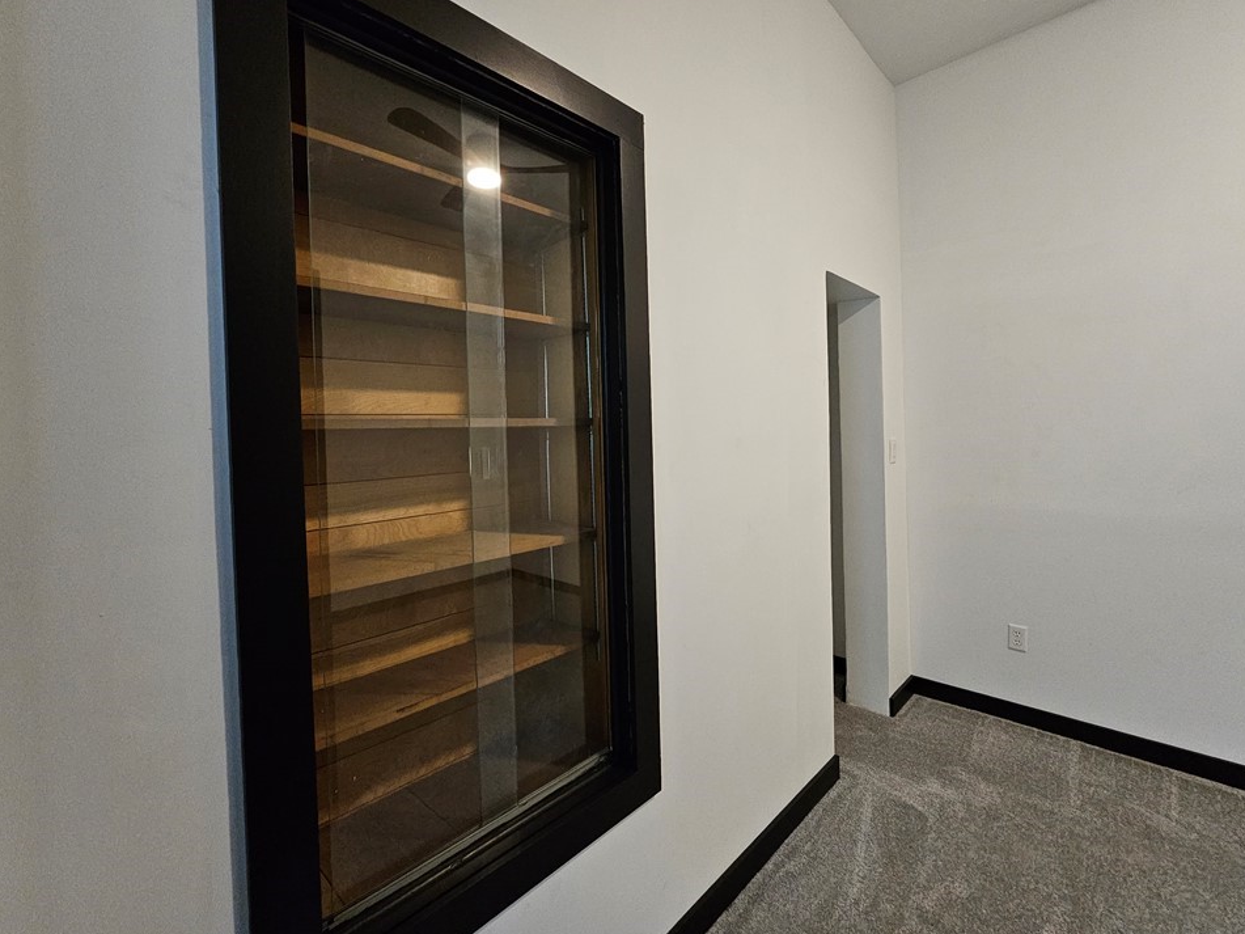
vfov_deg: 85.6
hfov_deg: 102.1
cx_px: 623
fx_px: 503
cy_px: 440
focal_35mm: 14
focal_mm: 2.2
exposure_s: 1/30
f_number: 2.2
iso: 640
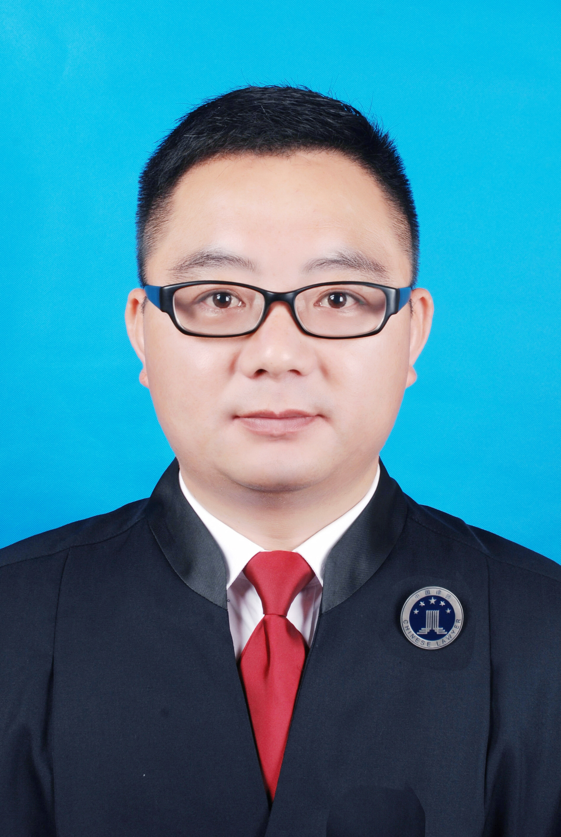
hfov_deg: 28.2
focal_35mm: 48
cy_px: 418
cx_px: 280
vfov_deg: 41.1
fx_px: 1119
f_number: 14
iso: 160
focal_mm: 32
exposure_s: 1/100
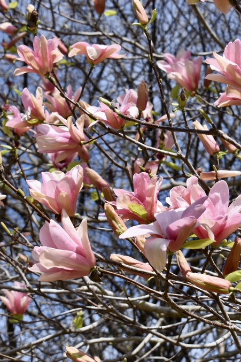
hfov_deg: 12.5
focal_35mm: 109
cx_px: 205
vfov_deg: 18.8
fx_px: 1095
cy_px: 180
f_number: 8
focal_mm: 48
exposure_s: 1/250
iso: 100
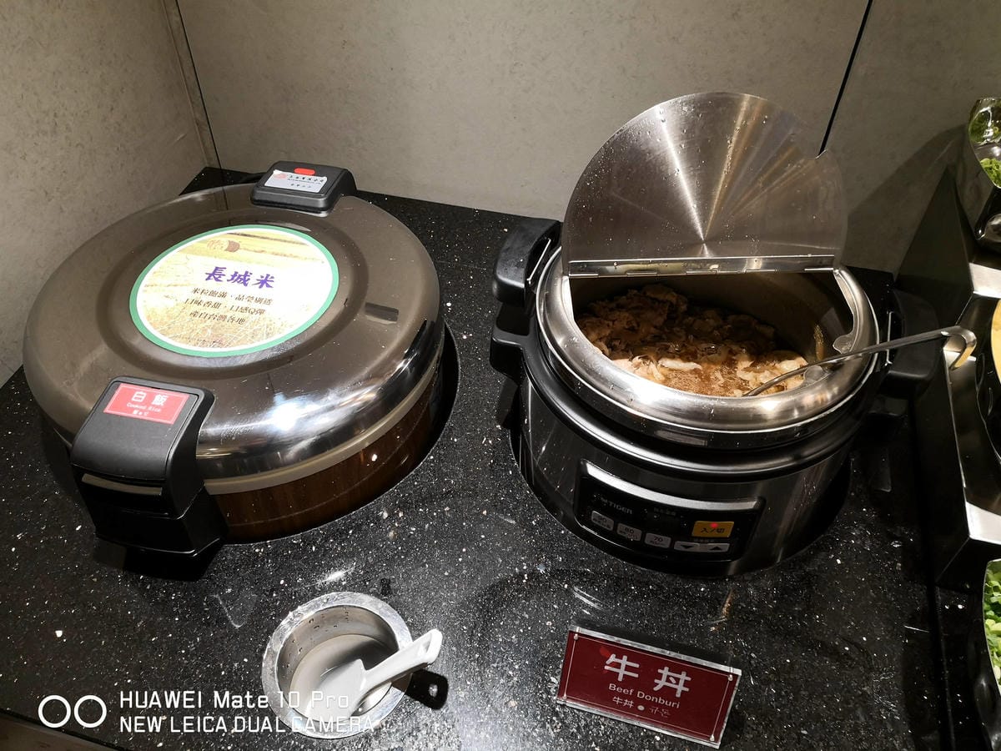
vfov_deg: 51.4
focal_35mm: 27
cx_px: 500
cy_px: 376
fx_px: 781
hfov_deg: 65.3
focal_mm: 3.95
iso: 160
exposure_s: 1/60
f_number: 1.6
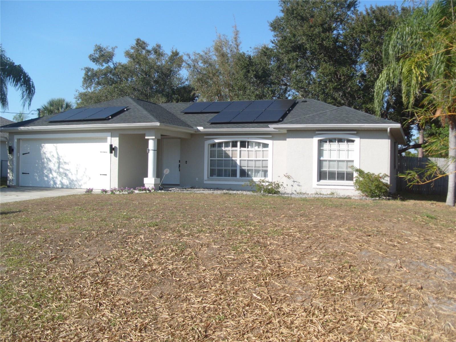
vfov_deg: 40.7
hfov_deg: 52.6
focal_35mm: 35
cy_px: 171
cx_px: 228
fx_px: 461
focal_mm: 7.8
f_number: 2.8
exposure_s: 1/2000
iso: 80
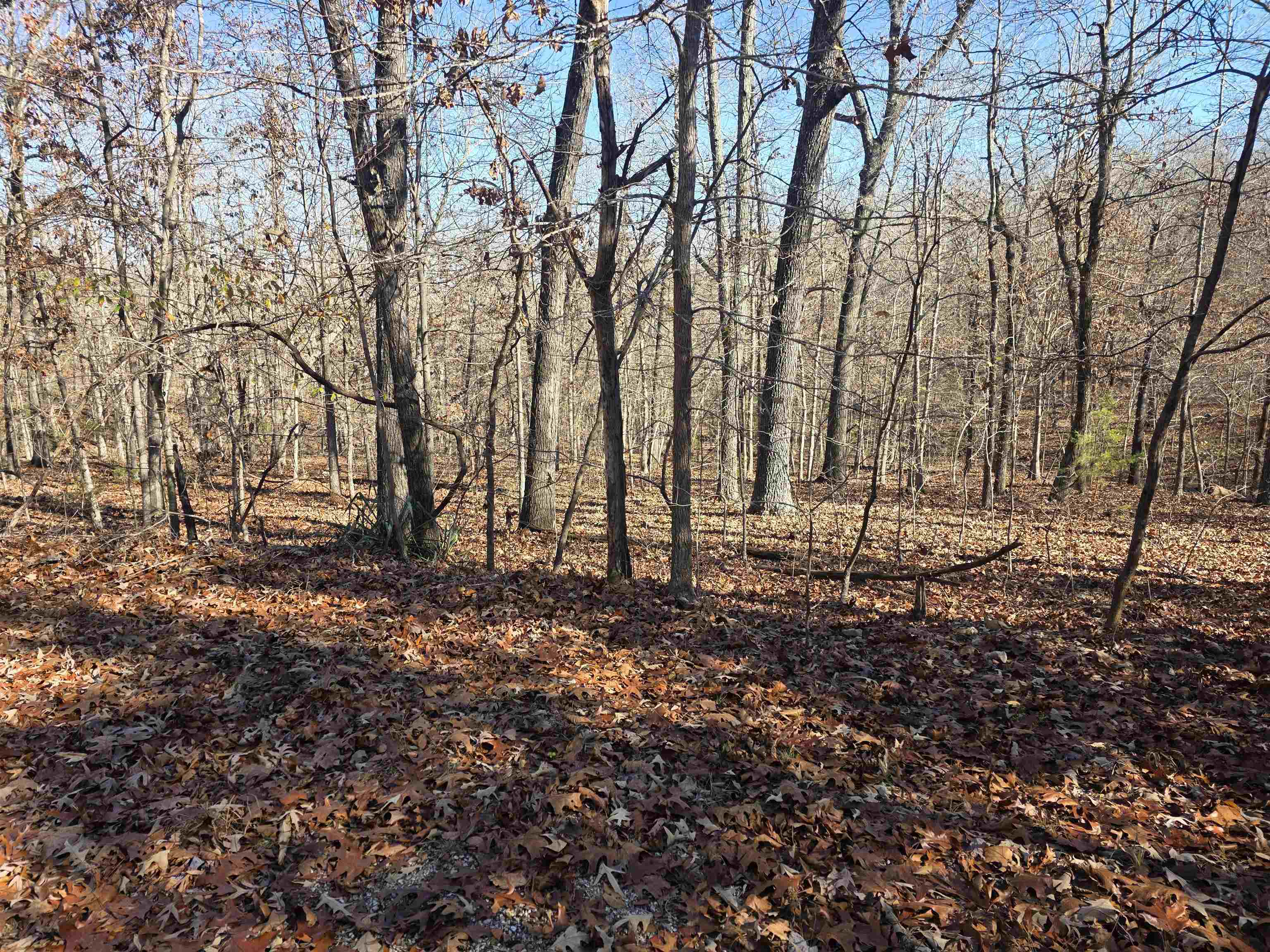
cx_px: 635
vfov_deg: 58.9
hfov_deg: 73.9
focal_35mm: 23
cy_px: 476
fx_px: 844
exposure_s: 1/359
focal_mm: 6.3
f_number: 1.7
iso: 32
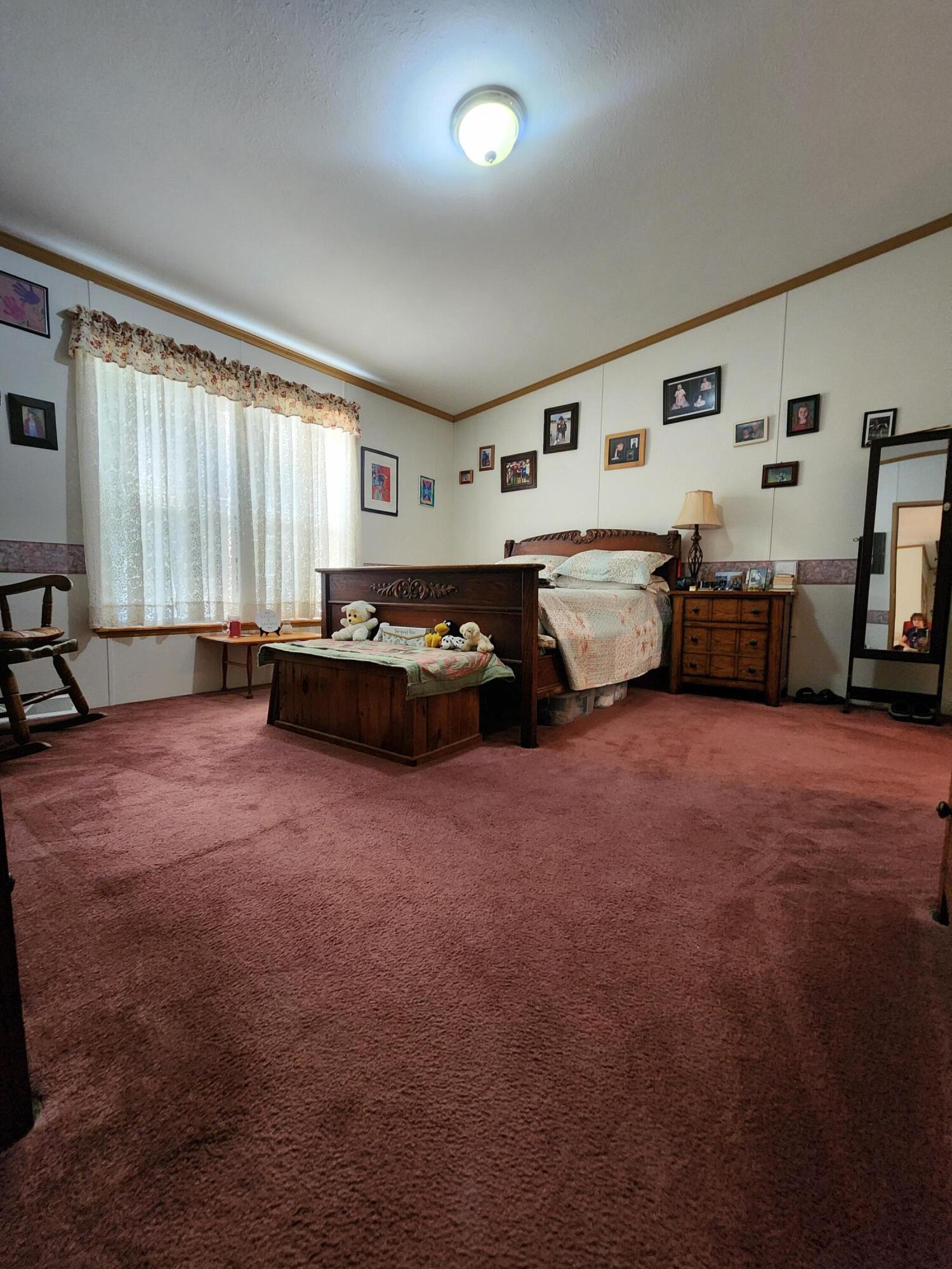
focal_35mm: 13
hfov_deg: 89.9
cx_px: 476
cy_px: 634
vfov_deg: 106.2
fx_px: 477
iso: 500
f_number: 2.2
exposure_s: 1/30
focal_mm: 2.2
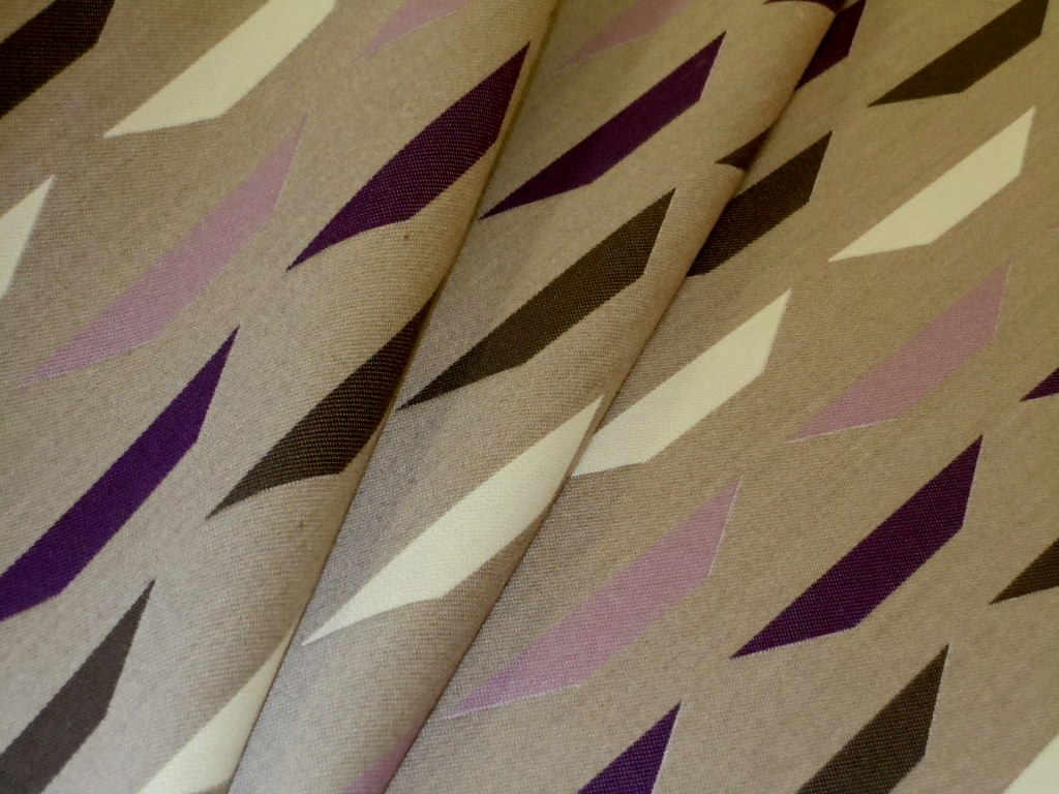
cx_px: 530
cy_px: 397
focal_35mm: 63
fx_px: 1927
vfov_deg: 23.3
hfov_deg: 30.7
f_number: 5
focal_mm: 11.2
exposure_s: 1/100
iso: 800
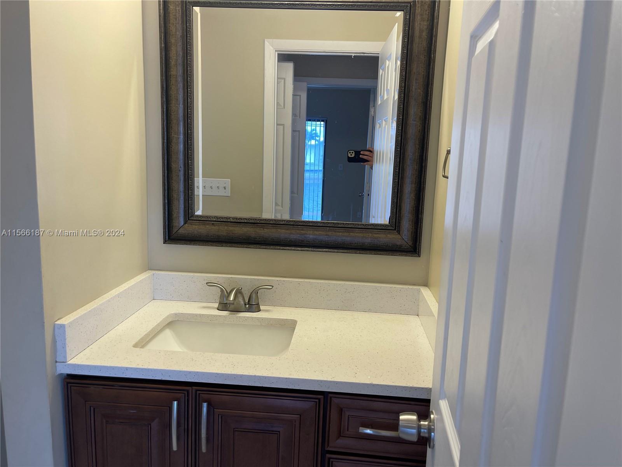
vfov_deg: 54.9
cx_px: 311
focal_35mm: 25
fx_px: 449
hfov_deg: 69.4
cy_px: 234
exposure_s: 1/120
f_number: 1.6
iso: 50
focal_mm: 5.1
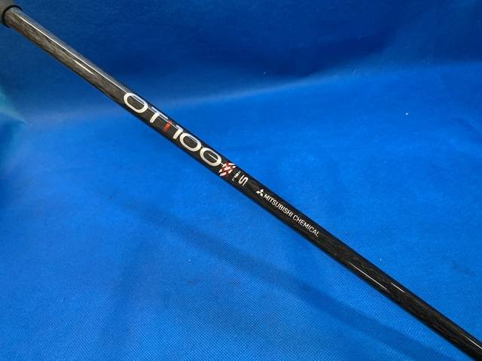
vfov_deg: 53.1
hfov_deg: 67.3
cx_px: 241
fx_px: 362
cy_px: 180
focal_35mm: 26
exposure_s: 1/60
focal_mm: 4.25
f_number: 1.8
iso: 100
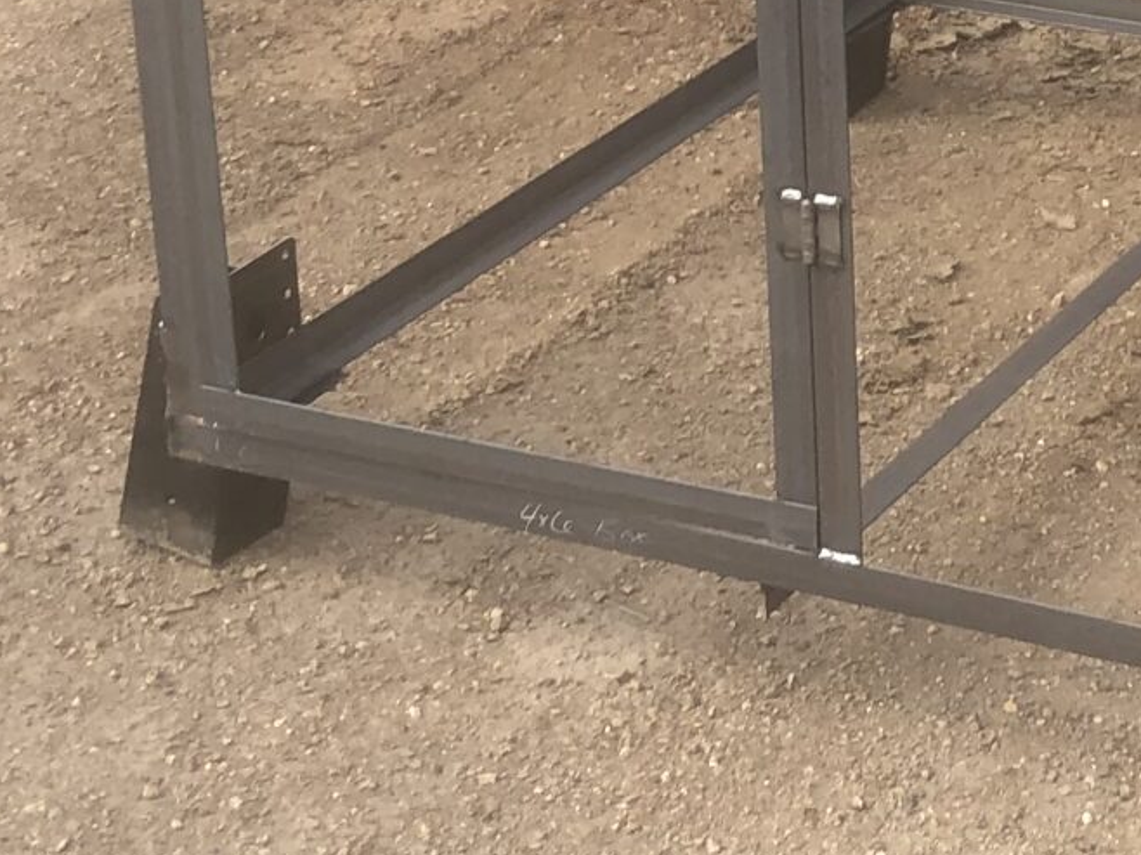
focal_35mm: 109
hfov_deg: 17.1
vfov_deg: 13.0
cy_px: -328
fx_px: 3592
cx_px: 1424
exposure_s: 1/120
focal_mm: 3.99
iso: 20
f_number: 1.8
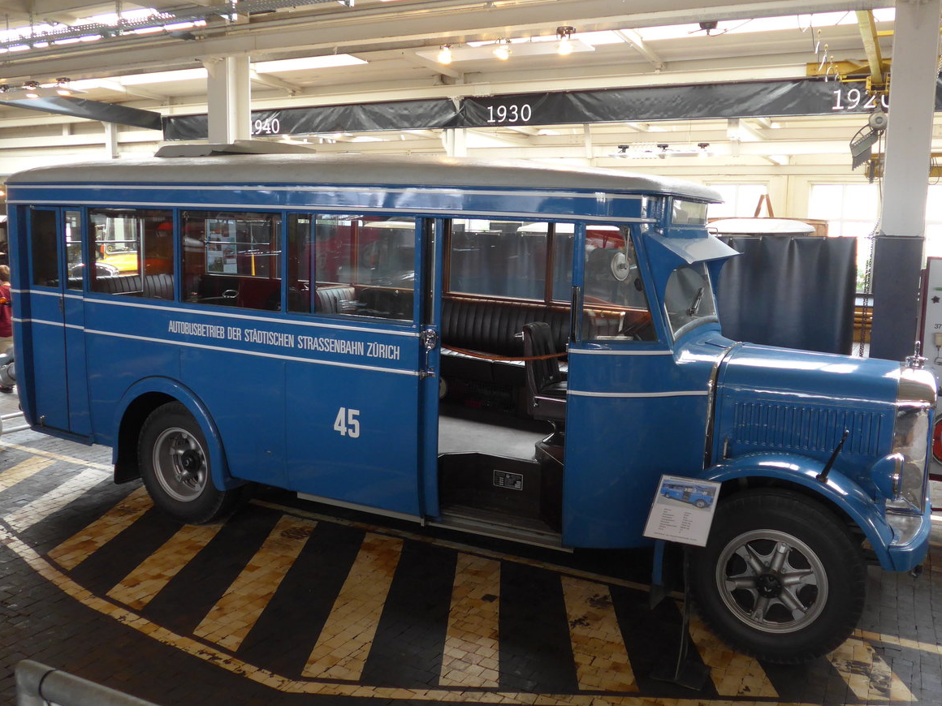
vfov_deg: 46.8
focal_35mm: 30
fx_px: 816
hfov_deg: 60.0
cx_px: 471
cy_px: 342
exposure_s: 1/60
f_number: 2
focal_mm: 6
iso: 320
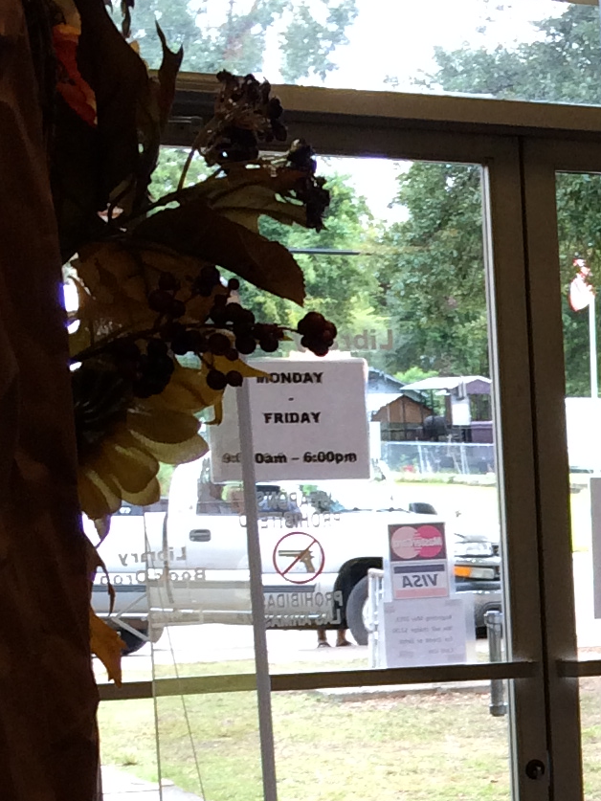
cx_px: 1087
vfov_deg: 16.3
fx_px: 2708
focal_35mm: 117
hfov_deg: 11.7
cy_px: 884
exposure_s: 1/120
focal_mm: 4.12
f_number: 2.2
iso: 64
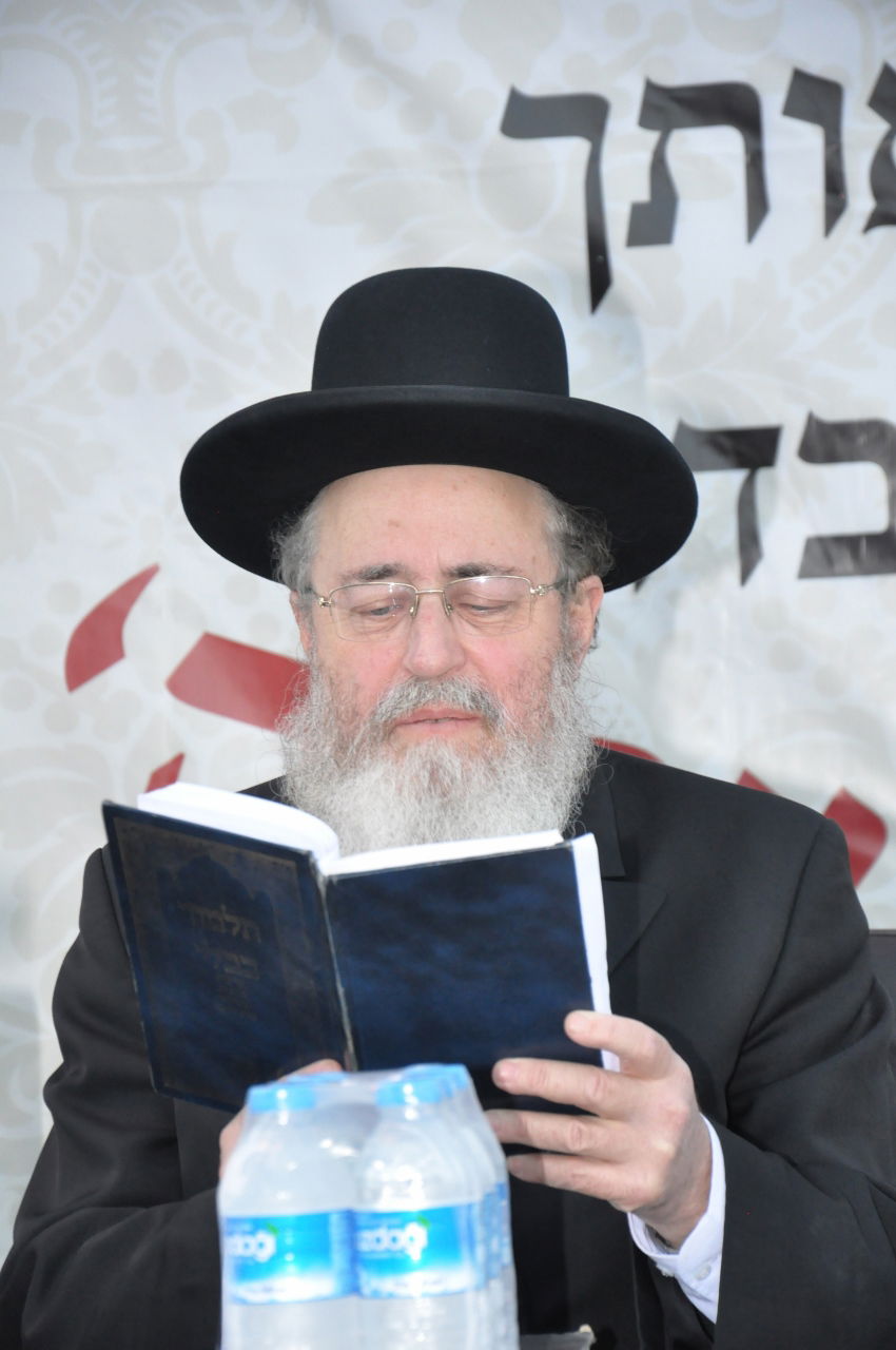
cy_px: 675
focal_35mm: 158
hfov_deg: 8.7
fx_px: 5896
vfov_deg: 13.1
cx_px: 448
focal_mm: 105
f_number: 7.1
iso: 1600
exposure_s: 1/60
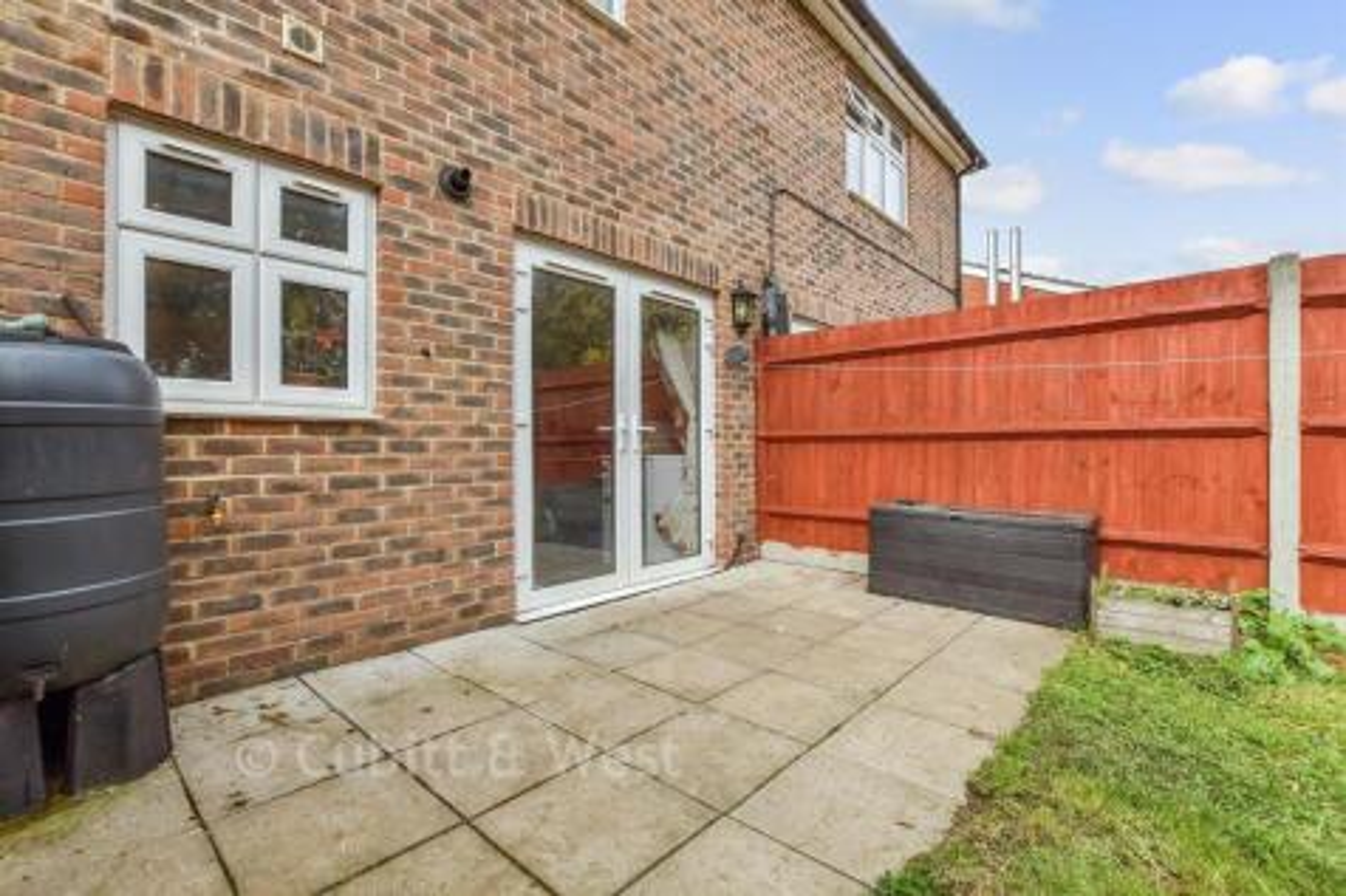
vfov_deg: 77.3
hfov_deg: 100.4
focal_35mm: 15
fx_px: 561
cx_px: 673
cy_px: 448
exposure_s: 1/125
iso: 160
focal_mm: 10
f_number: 8
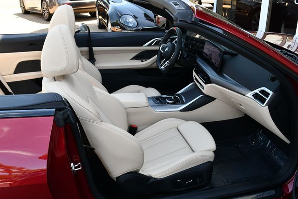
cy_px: 100
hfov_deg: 53.1
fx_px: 298
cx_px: 149
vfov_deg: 36.9
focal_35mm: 36
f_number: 5.6
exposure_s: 1/250
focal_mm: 18
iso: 280
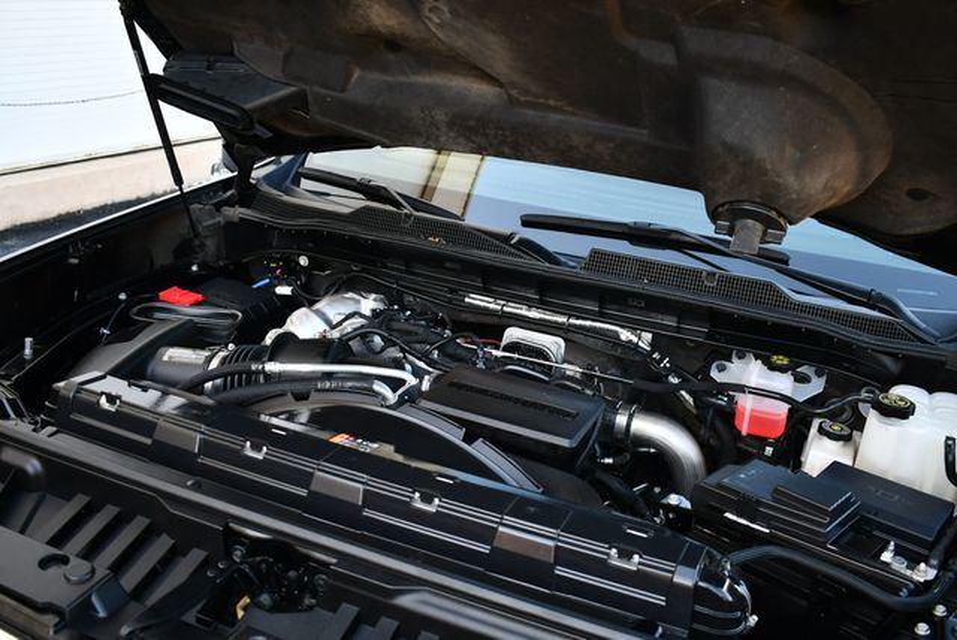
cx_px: 478
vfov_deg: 36.9
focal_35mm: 36
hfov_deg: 53.1
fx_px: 958
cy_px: 320
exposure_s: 1/250
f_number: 3.5
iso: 400
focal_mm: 18
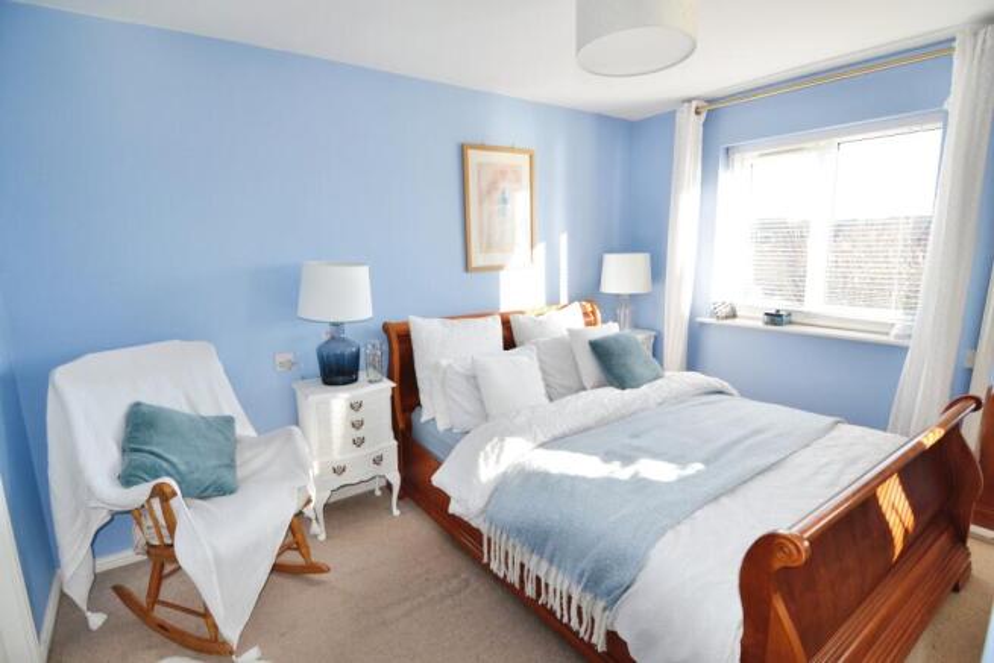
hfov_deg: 95.0
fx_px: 456
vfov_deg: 72.1
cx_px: 497
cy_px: 332
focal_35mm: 16
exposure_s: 1/125
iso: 250
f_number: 4
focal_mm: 11
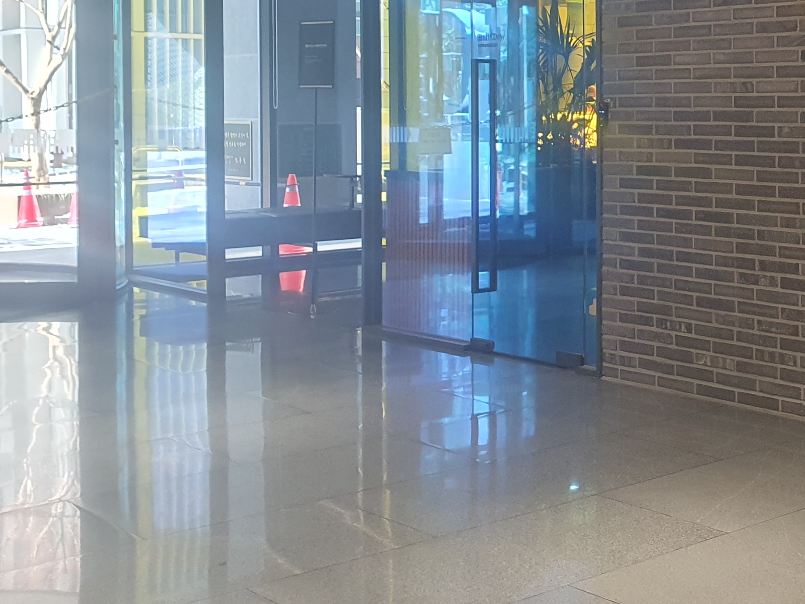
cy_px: 143
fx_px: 1325
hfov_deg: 31.8
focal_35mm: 57
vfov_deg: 25.3
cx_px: 754
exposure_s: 1/60
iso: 250
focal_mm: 4.32
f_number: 2.4
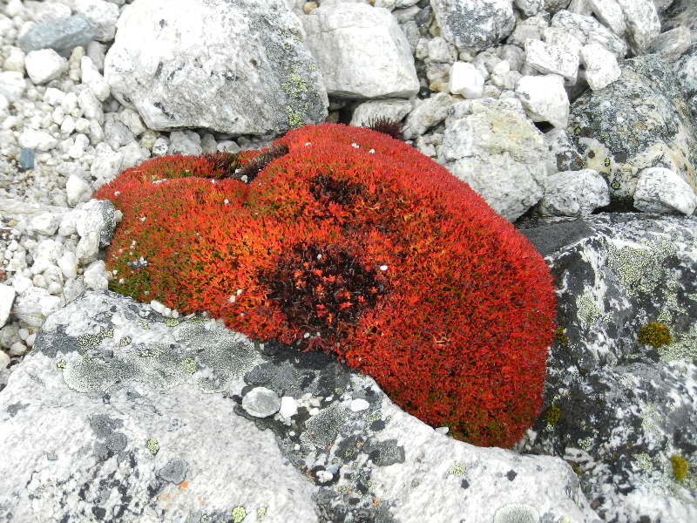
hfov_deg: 16.0
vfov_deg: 12.0
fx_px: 2477
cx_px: 348
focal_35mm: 123
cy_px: 262
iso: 160
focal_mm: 22.2
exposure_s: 1/200
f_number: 5.1
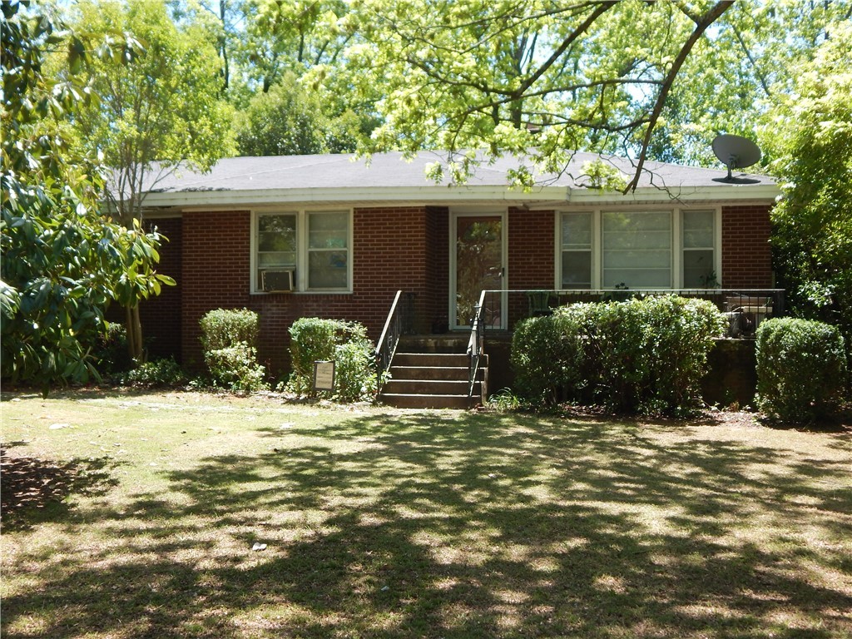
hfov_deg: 43.9
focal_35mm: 43
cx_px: 426
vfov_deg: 33.6
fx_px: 1058
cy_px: 320
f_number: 3.6
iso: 125
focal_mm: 7.7
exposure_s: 1/320
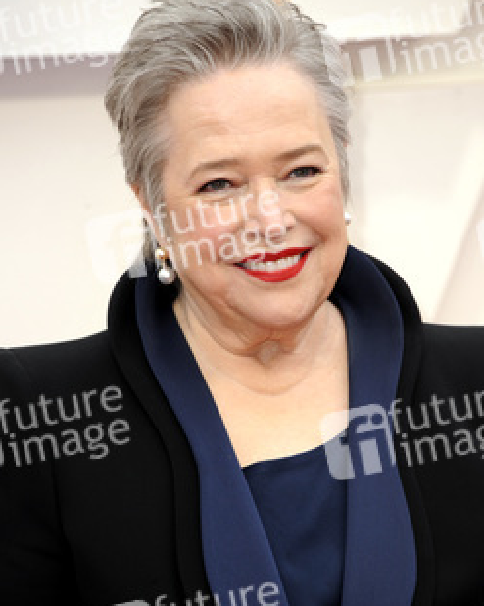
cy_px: 335
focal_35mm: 365
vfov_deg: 5.3
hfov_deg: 4.2
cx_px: 244
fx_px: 6539
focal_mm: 300
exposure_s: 1/200
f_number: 6.3
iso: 800
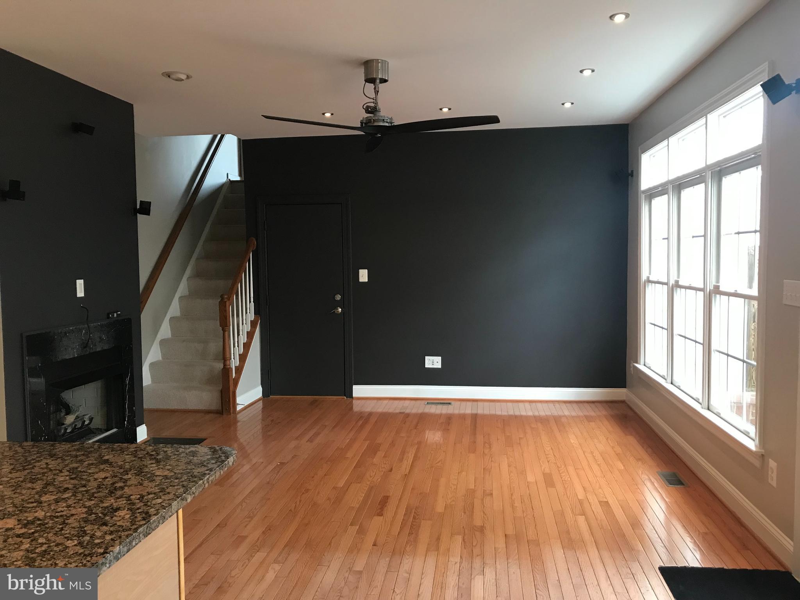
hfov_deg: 63.4
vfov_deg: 49.7
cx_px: 400
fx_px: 647
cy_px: 300
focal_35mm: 28
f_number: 1.8
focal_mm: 3.99
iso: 40
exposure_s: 1/15
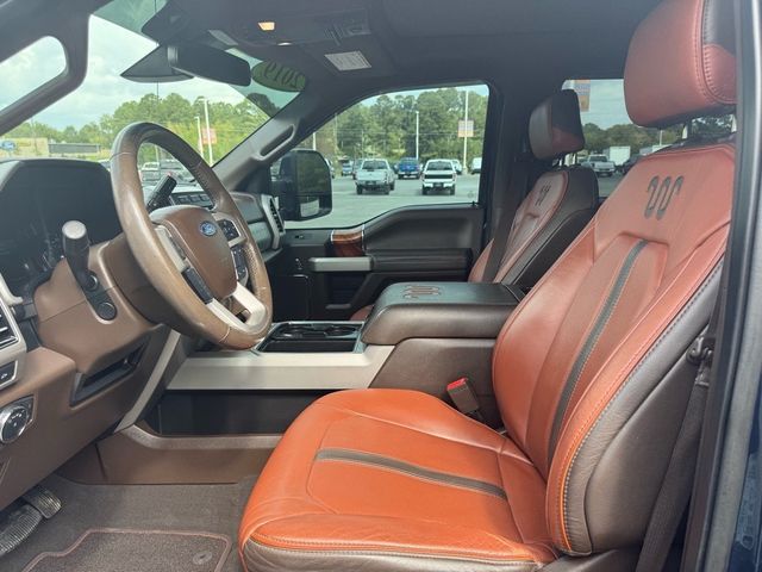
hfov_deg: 71.6
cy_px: 286
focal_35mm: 24
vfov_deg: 56.8
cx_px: 381
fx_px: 528
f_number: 1.78
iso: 80
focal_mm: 6.76
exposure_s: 1/302
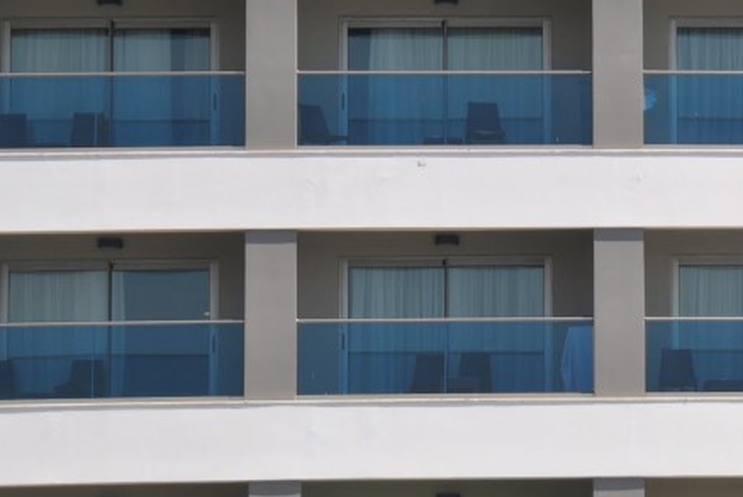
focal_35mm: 275
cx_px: 764
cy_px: 97
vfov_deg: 5.0
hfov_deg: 7.4
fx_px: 5681
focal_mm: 70
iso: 100
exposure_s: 1/640
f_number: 6.3
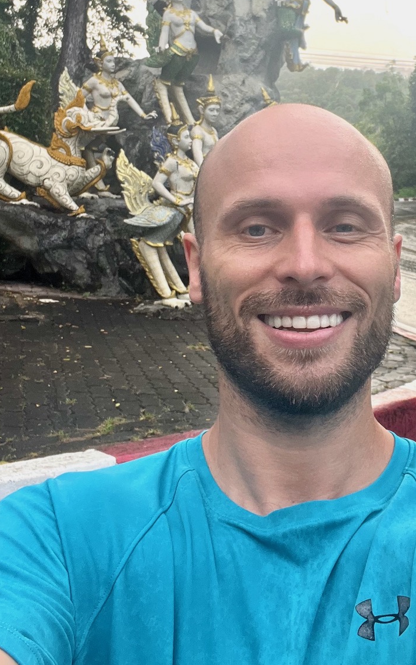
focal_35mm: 45
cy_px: 218
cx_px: 294
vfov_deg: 43.7
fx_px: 816
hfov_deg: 28.3
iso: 50
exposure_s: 1/121
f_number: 2.2
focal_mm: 2.71
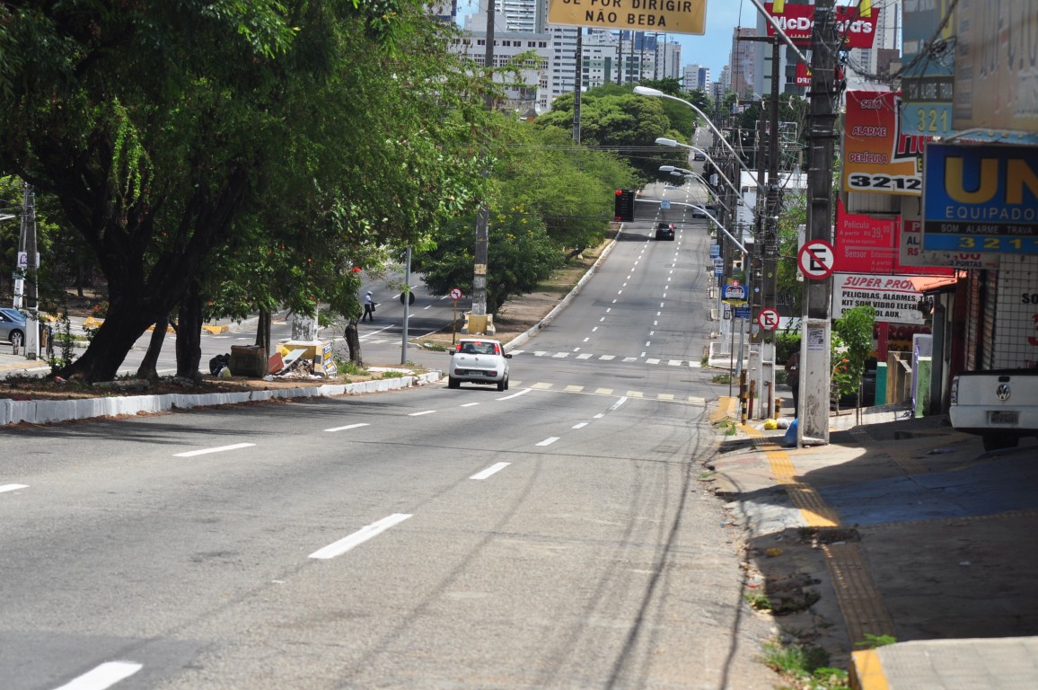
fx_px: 3024
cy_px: 345
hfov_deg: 19.5
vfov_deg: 13.0
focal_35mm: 105
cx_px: 519
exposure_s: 1/800
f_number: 7.1
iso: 200
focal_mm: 70
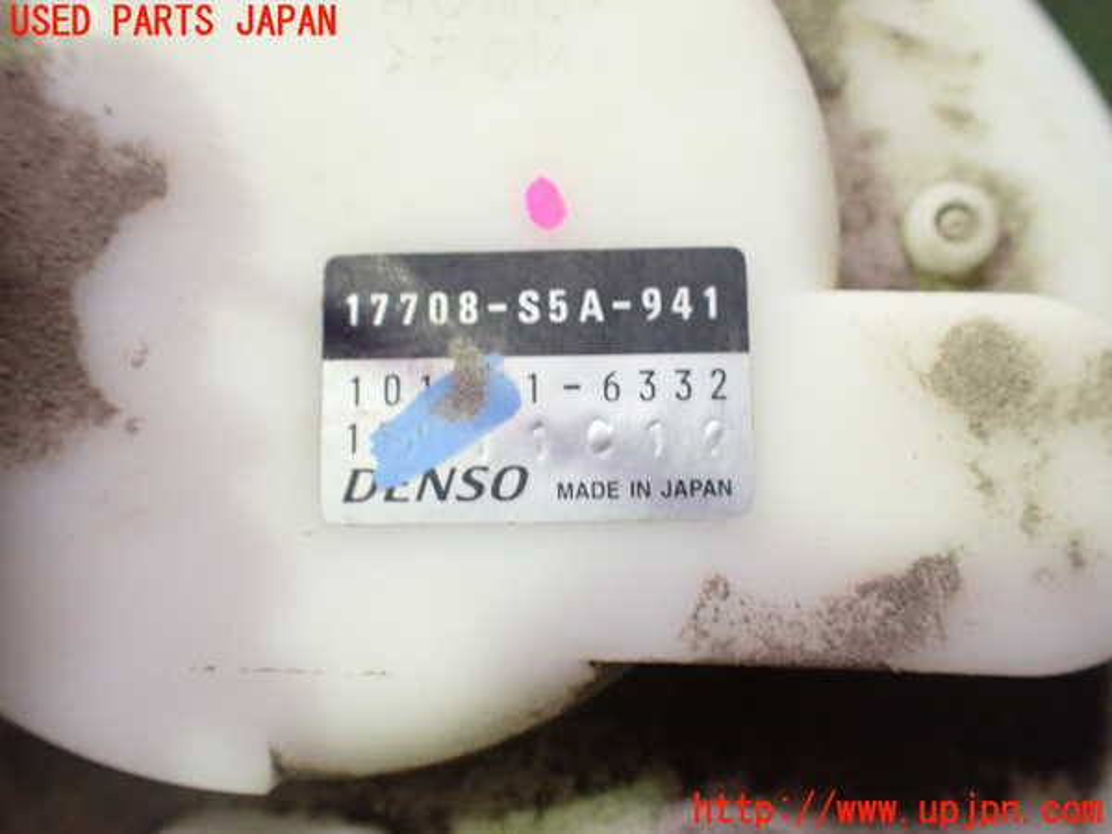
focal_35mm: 30
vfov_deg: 46.8
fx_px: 964
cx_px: 556
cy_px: 417
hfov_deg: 60.0
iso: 800
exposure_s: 1/40
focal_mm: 5.4
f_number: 2.3
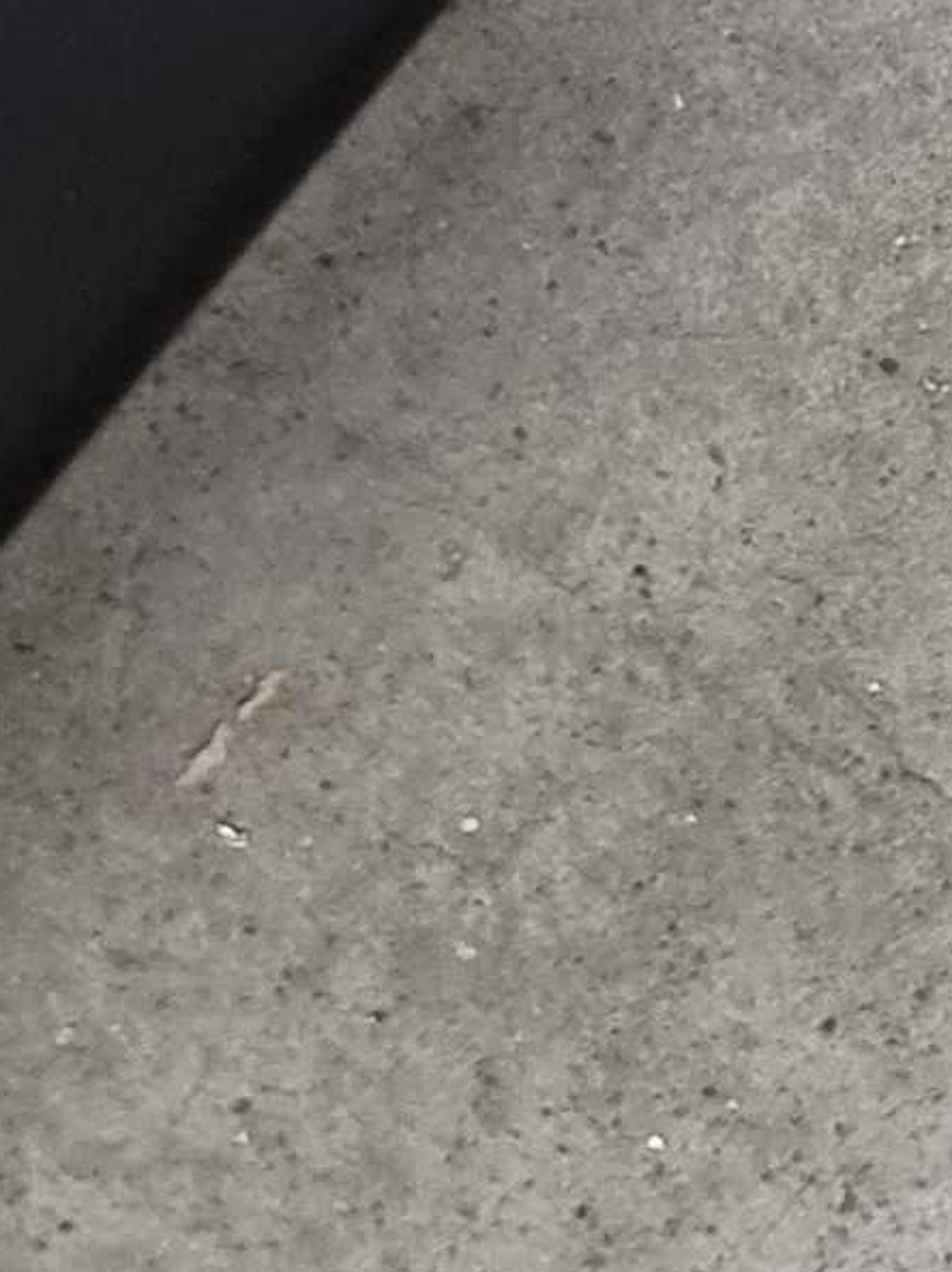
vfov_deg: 10.8
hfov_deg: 9.2
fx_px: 5947
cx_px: 527
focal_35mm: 162
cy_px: -1547
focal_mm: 6.7
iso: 250
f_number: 1.8
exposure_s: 1/100
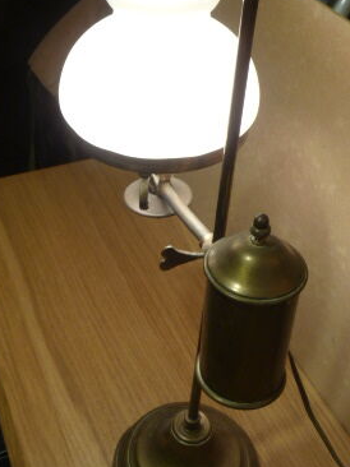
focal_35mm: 49
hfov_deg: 29.6
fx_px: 661
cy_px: 175
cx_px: 147
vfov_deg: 38.7
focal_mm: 4.7
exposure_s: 1/40
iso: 100
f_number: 3.3
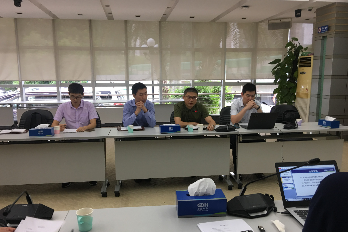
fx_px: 300
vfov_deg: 42.3
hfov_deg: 60.3
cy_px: 126
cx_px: 170
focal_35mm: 31
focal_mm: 4.15
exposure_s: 1/17
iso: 40
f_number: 2.2
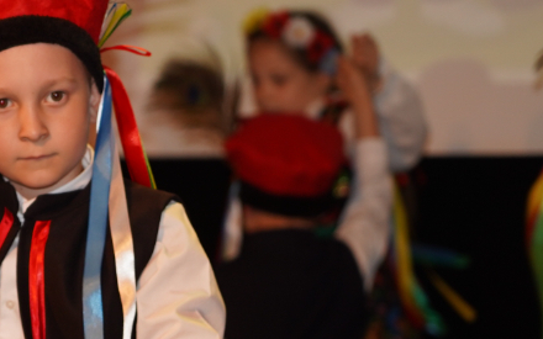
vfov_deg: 4.2
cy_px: 278
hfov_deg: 6.7
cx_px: -42
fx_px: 4632
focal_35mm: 313
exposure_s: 1/100
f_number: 4
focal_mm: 104
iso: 640
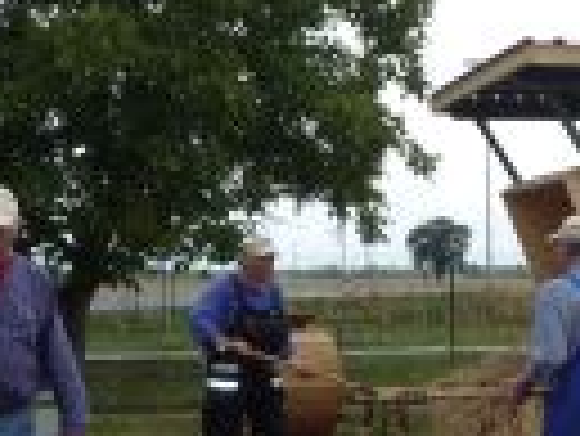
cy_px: 337
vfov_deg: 16.9
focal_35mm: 87
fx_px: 1459
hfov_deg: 21.8
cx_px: 553
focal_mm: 4.7
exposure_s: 1/320
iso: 100
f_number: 3.3
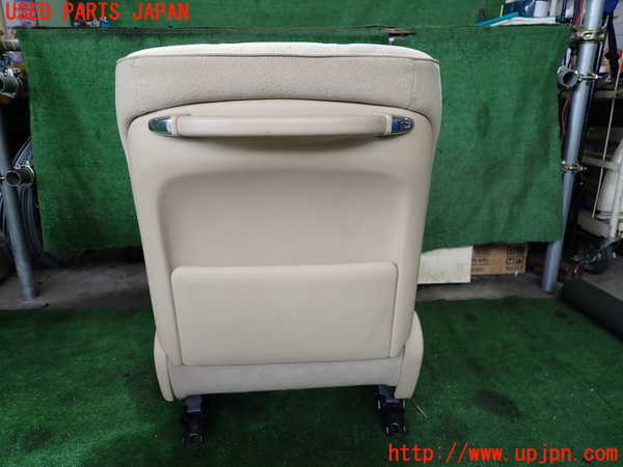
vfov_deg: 54.9
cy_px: 234
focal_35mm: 25
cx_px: 312
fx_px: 450
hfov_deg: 69.4
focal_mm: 4.5
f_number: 2
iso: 125
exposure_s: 1/60
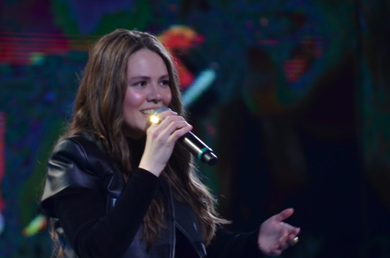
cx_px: 113
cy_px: 173
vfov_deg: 2.5
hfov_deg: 3.7
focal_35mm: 551
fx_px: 5956
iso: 800
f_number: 5.6
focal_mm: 200
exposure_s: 1/125
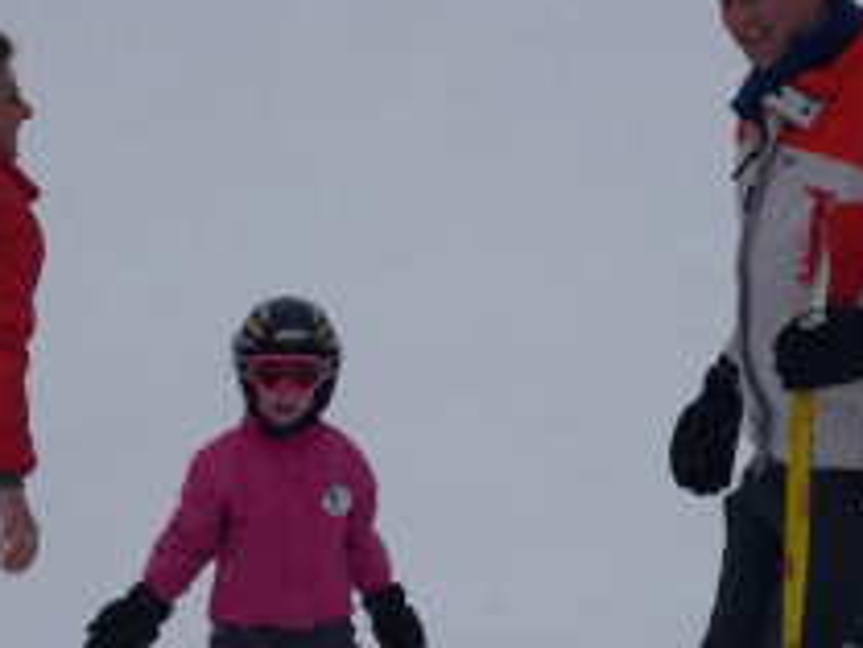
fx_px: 2919
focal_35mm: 117
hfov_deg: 16.8
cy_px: 421
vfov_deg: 12.7
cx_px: 496
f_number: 10
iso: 80
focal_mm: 9.9
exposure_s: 1/320
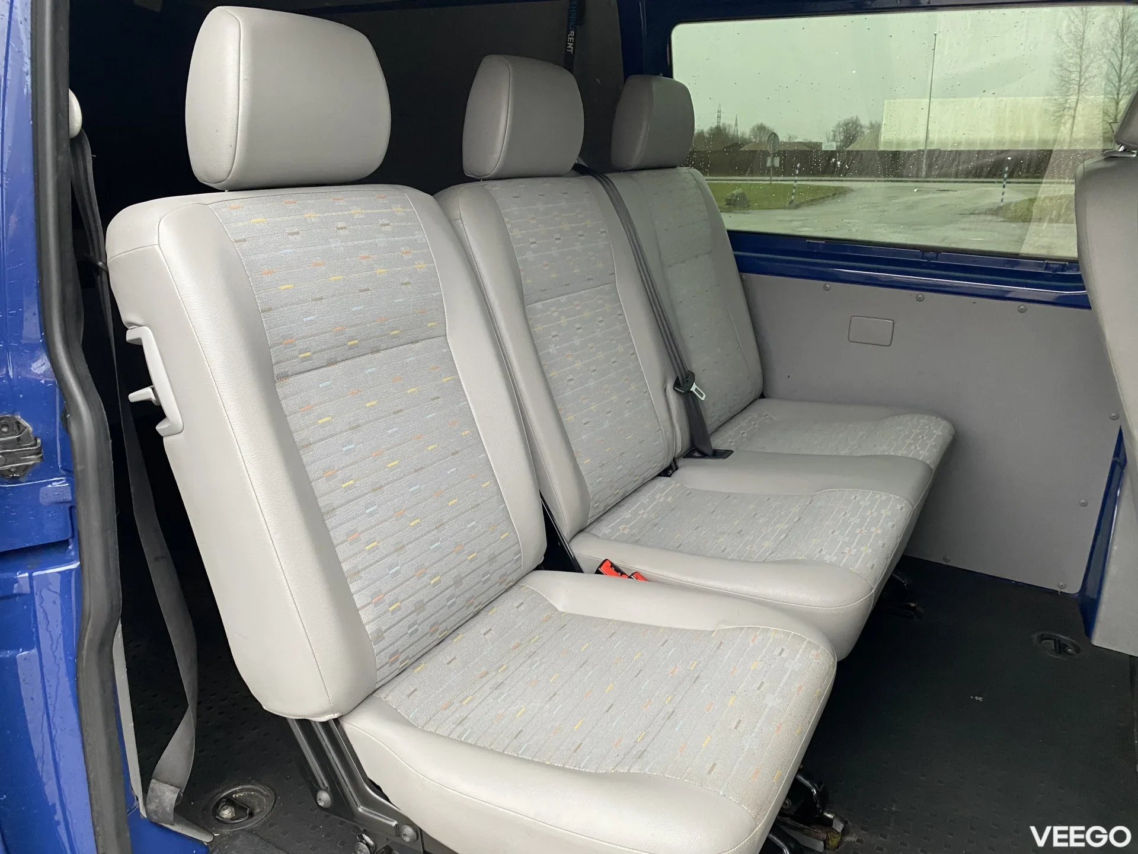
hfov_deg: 67.3
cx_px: 569
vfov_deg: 53.1
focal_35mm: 26
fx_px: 855
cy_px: 427
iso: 160
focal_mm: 4.25
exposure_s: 1/60
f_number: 1.8
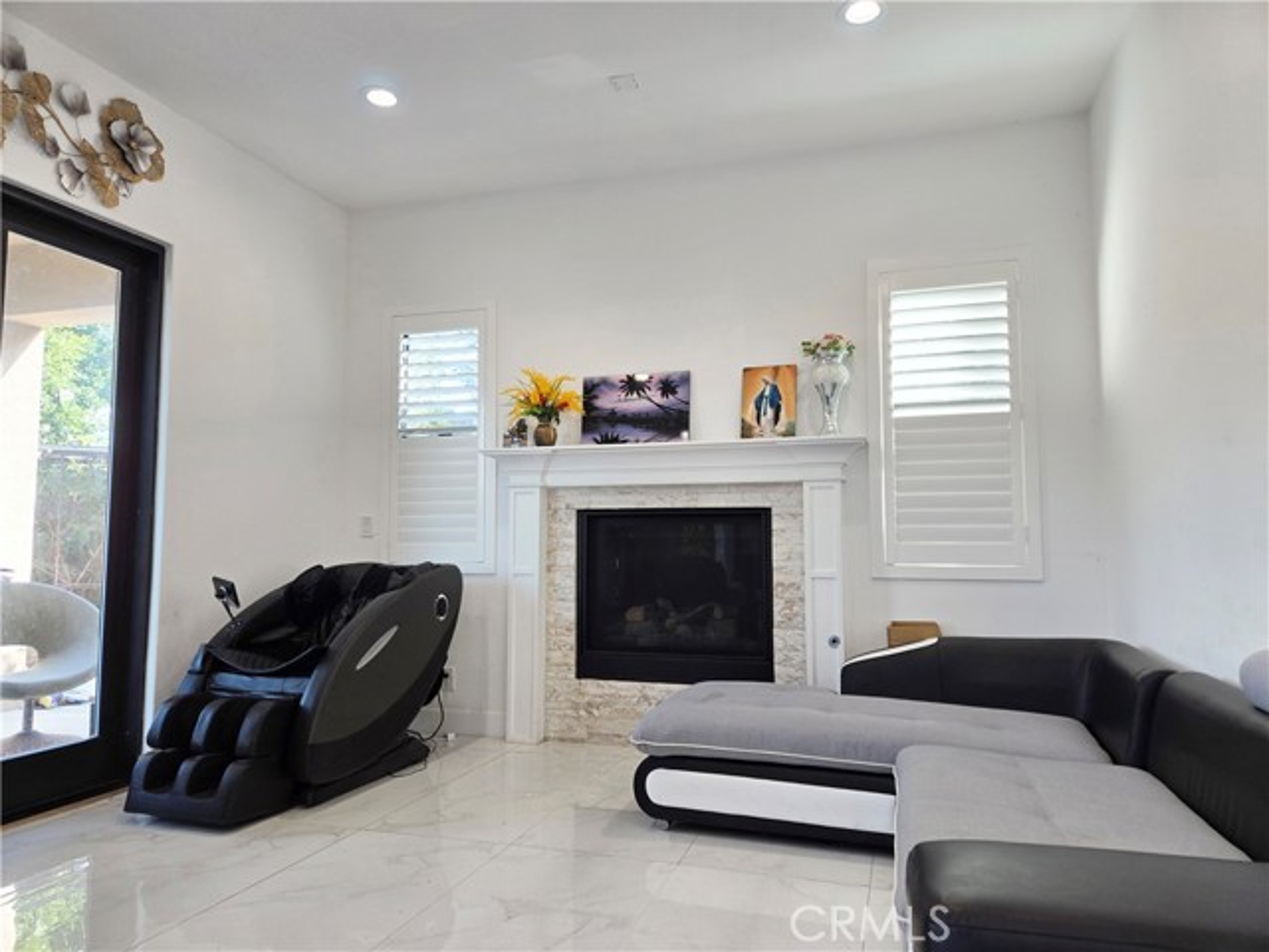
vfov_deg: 58.9
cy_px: 476
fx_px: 843
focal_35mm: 23
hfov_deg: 73.9
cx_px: 634
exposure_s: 1/120
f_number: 1.8
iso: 32
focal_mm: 5.4
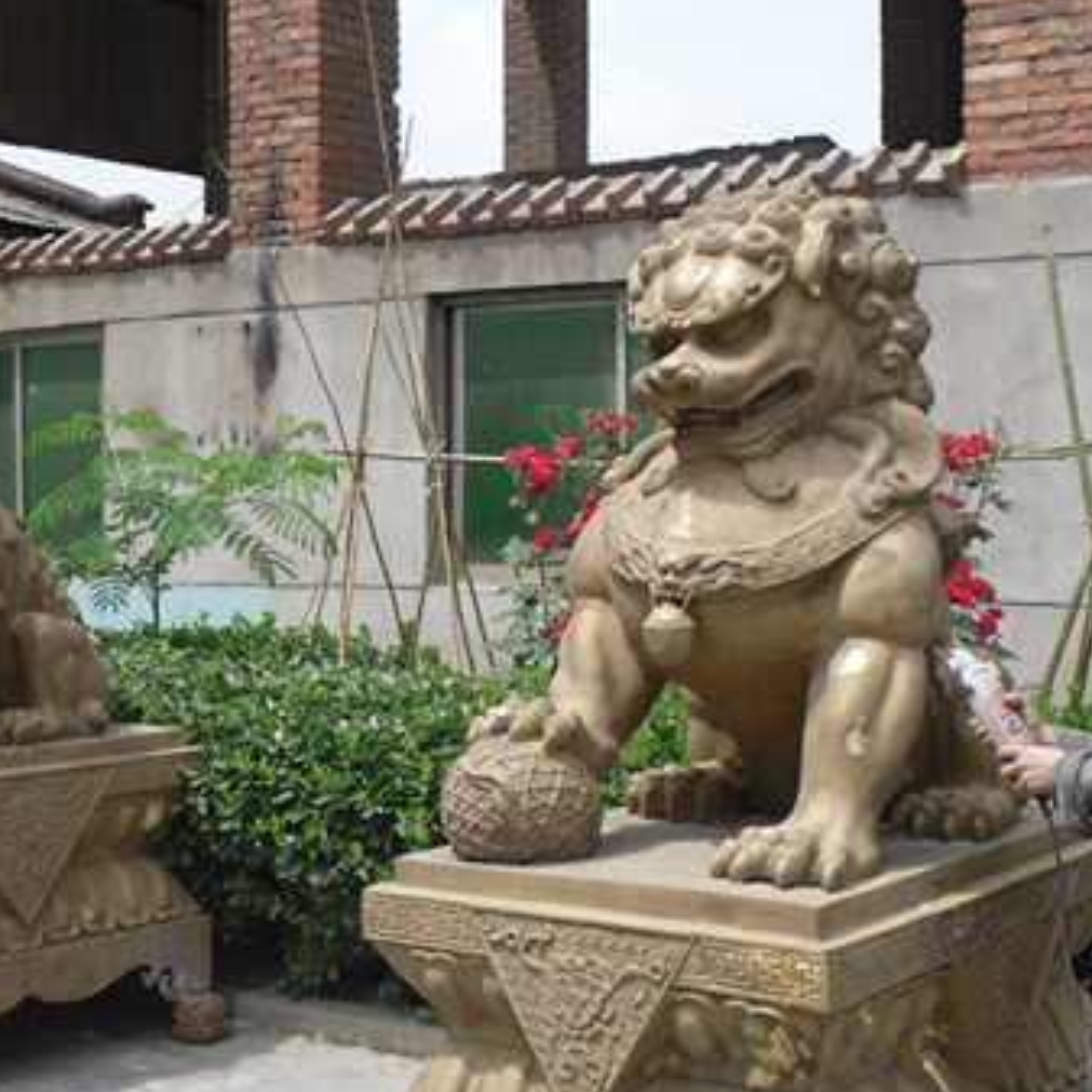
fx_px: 1963
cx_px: 366
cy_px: 668
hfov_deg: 30.9
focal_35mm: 55
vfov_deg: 31.0
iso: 80
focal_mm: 6.3
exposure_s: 1/107
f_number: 7.6
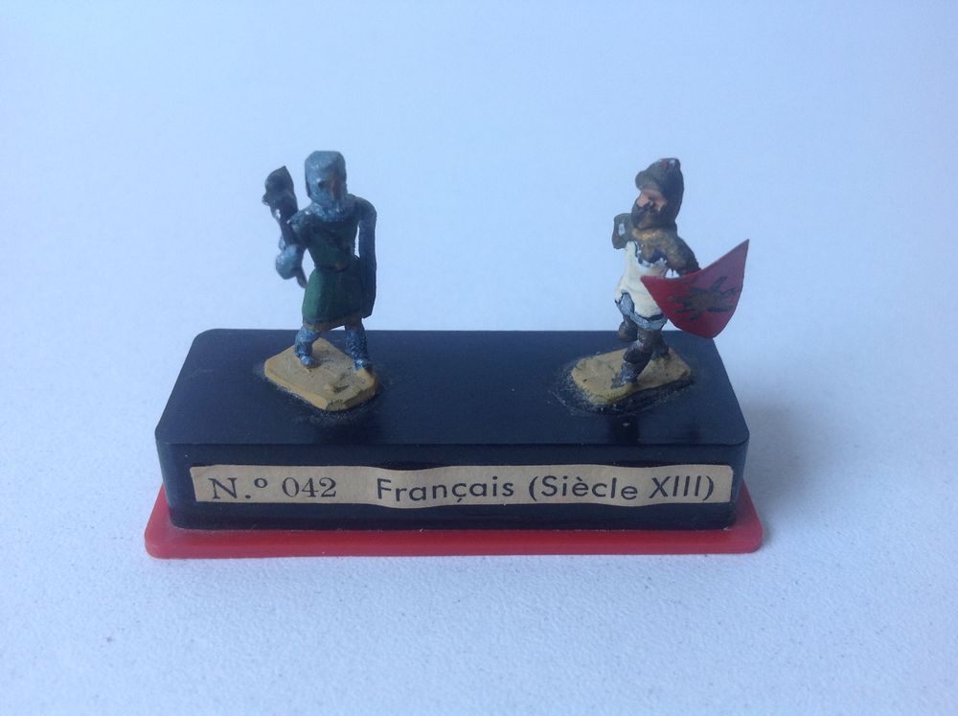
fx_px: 967
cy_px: 358
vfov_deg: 40.6
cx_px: 479
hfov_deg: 52.7
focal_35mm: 35
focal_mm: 4.28
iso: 50
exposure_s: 1/17
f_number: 2.4
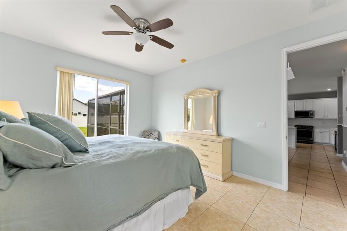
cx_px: 174
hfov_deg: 104.3
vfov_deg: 81.2
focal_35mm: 14
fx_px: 135
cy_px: 116
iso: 250
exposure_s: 1/20
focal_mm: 14
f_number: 7.1
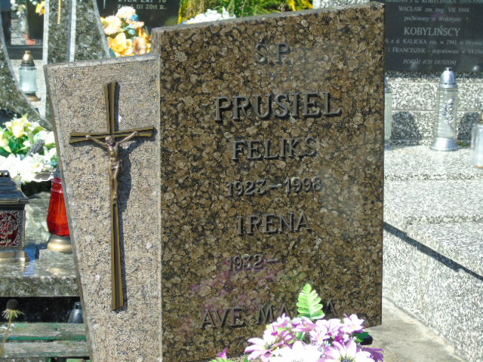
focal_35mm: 108
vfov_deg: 13.7
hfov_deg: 18.2
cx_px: 242
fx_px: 1507
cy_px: 181
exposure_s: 1/250
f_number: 4.4
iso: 80
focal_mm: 19
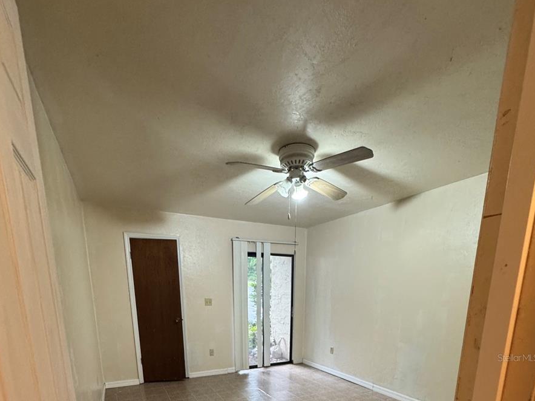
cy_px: 357
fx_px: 294
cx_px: 268
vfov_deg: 59.1
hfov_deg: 84.7
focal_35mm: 19
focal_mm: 2.22
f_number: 2.2
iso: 400
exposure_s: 1/60
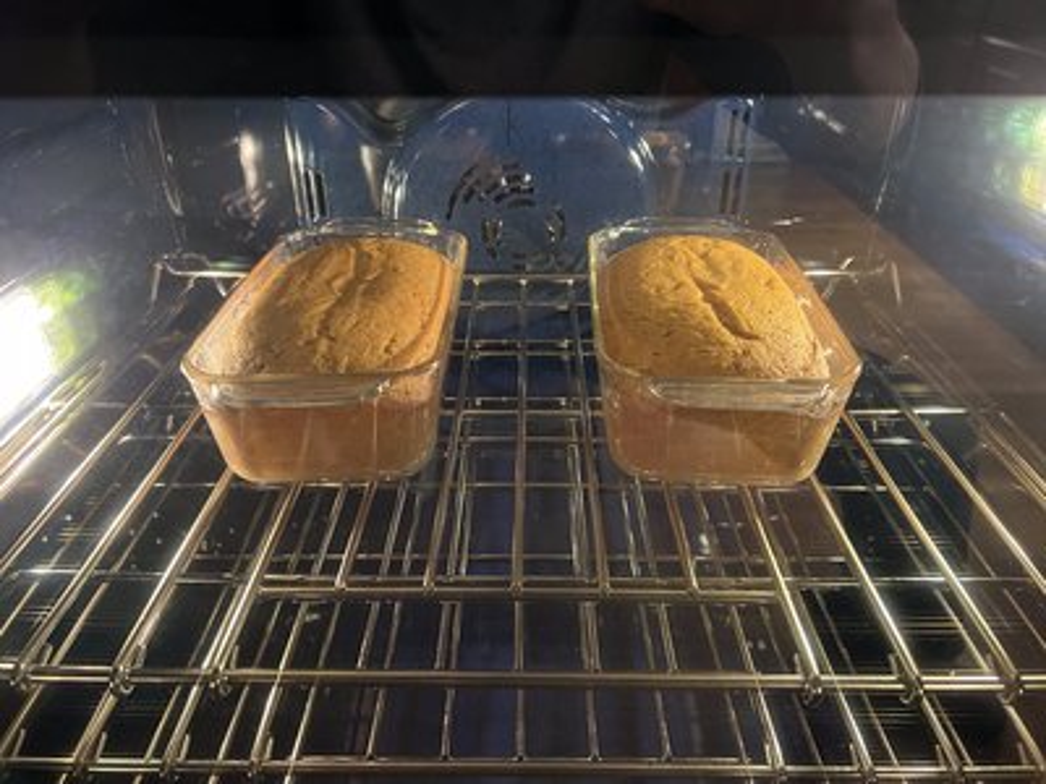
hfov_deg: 67.3
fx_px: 786
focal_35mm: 26
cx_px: 523
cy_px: 392
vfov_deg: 53.1
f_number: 1.5
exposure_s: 1/40
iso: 640
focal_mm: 5.7
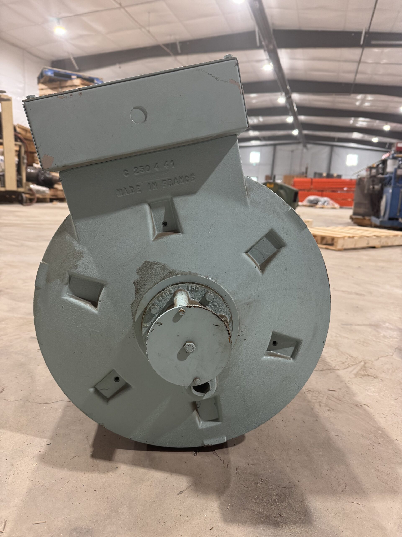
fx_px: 372
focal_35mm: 24
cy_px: 268
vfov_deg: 71.6
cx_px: 201
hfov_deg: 56.8
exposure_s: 1/93
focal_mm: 6.76
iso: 200
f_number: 1.78
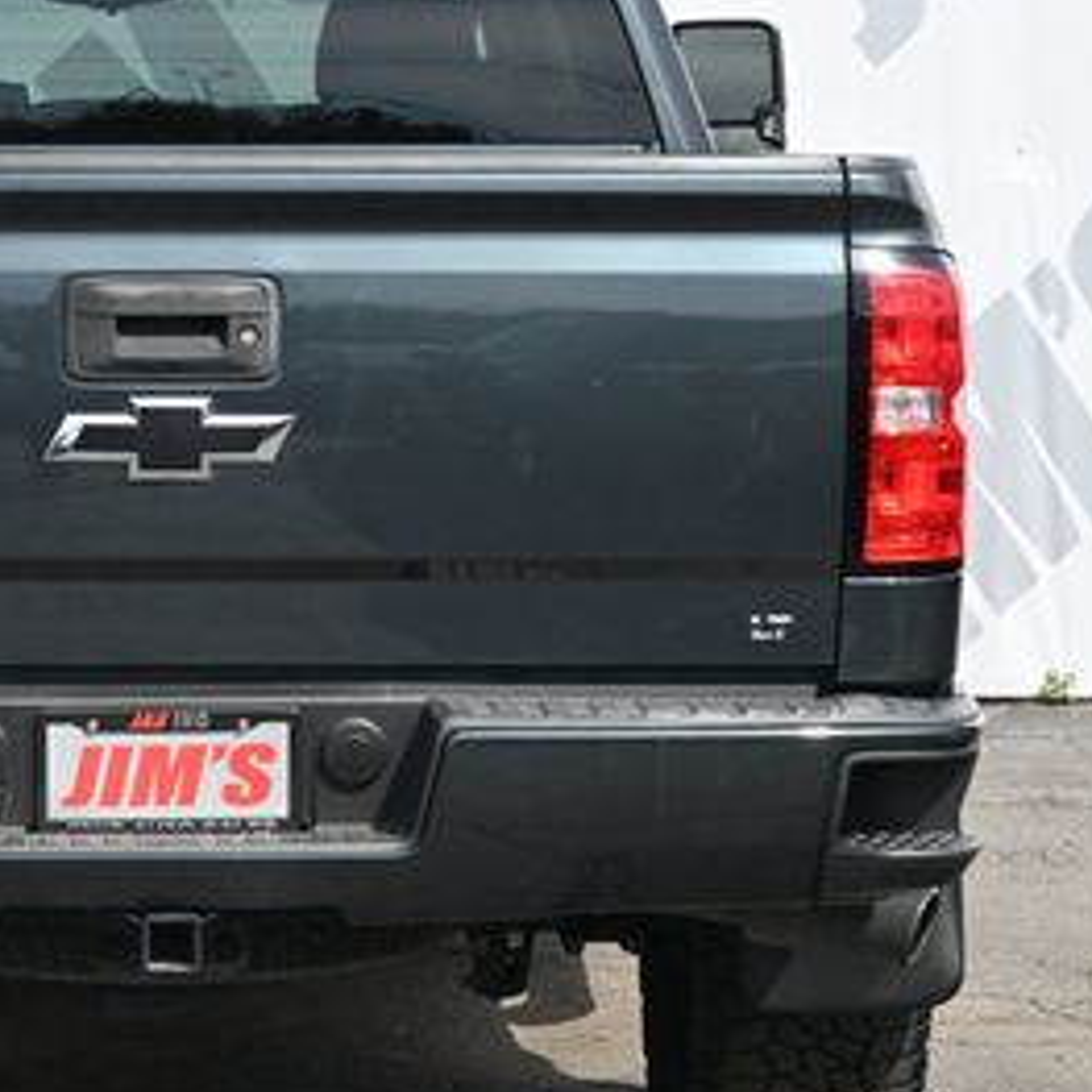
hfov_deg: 11.7
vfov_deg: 11.7
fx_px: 5318
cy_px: 473
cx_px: 154
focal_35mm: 149
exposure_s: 1/250
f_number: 6
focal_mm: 48
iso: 200
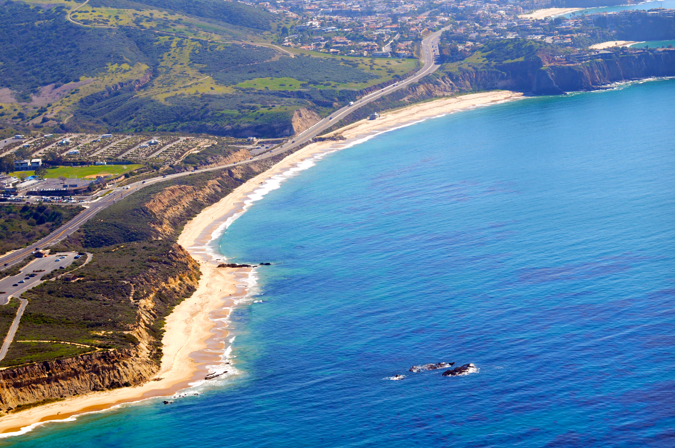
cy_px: 224
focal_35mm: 120
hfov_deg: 17.1
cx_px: 338
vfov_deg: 11.4
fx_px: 2247
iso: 200
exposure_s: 1/640
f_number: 6.3
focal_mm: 80
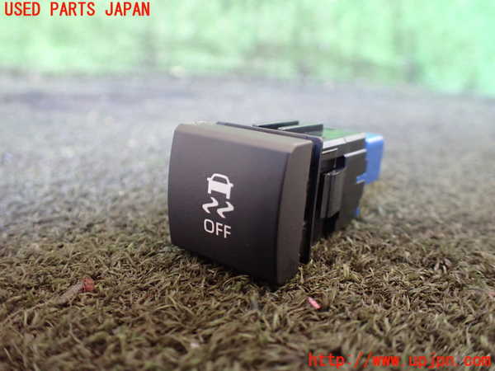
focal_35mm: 30
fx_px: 429
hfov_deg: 60.0
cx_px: 248
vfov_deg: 46.8
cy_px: 186
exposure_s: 1/30
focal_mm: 5.4
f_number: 2.3
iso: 1000
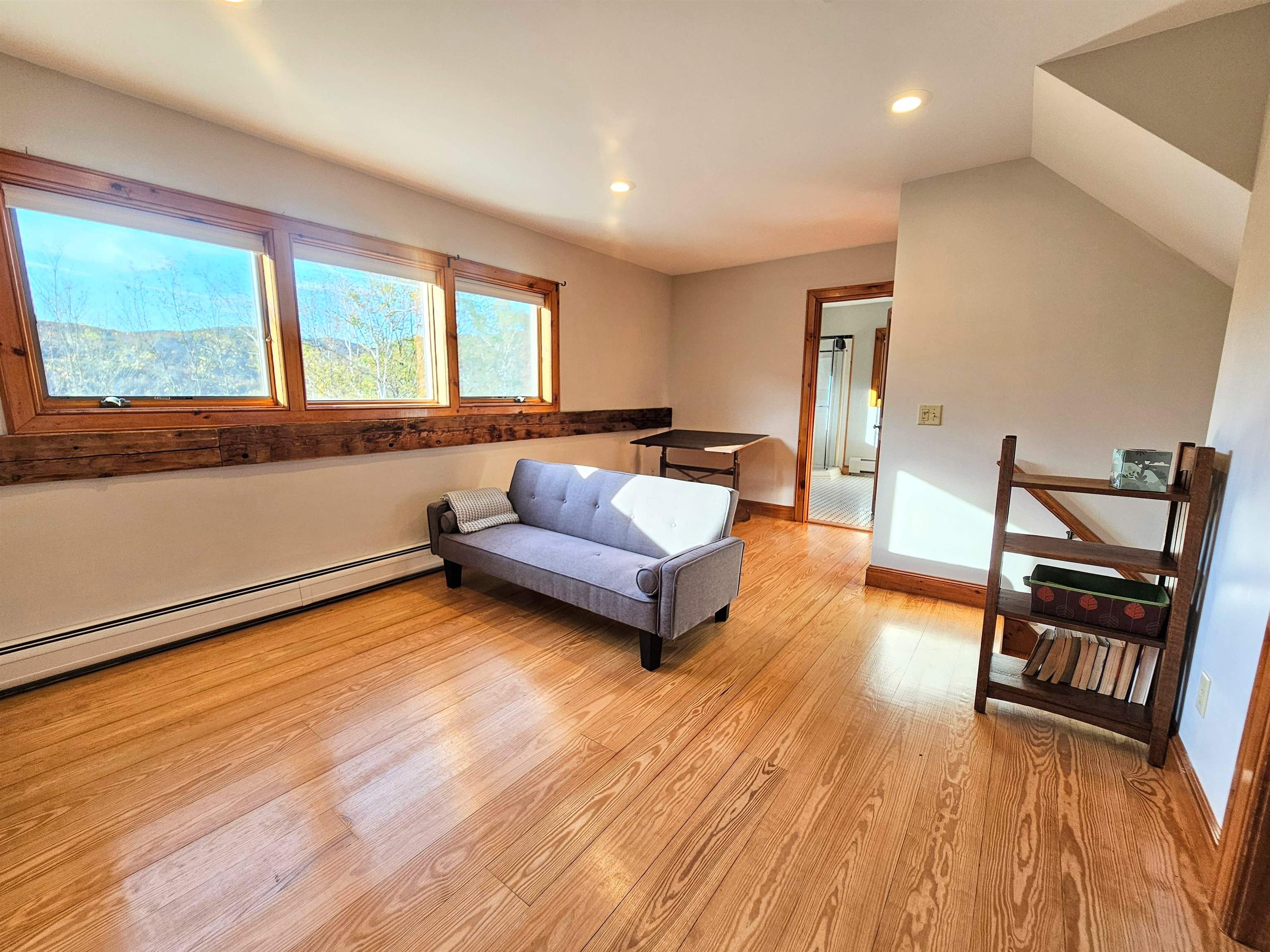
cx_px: 635
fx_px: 477
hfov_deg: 106.2
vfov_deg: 89.9
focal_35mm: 13
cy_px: 476
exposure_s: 1/60
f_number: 2.2
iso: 64
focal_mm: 2.2
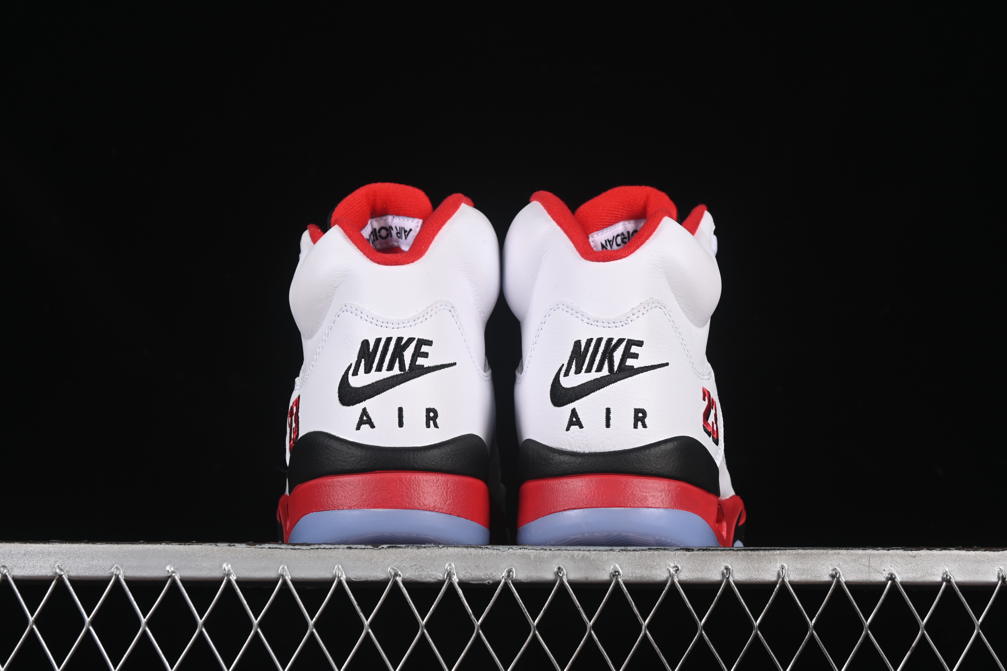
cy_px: 336
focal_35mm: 75
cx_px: 504
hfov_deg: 27.0
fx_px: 2098
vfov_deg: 18.2
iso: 160
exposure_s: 1/80
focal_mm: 50
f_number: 8
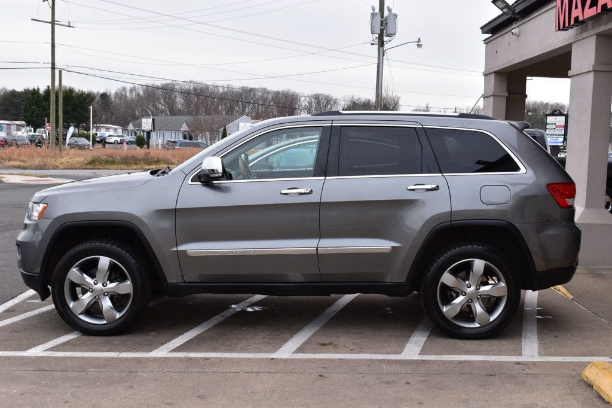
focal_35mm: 44
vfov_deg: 30.8
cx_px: 306
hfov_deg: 45.0
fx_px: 739
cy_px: 204
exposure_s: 1/125
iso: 400
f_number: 9
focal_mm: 29
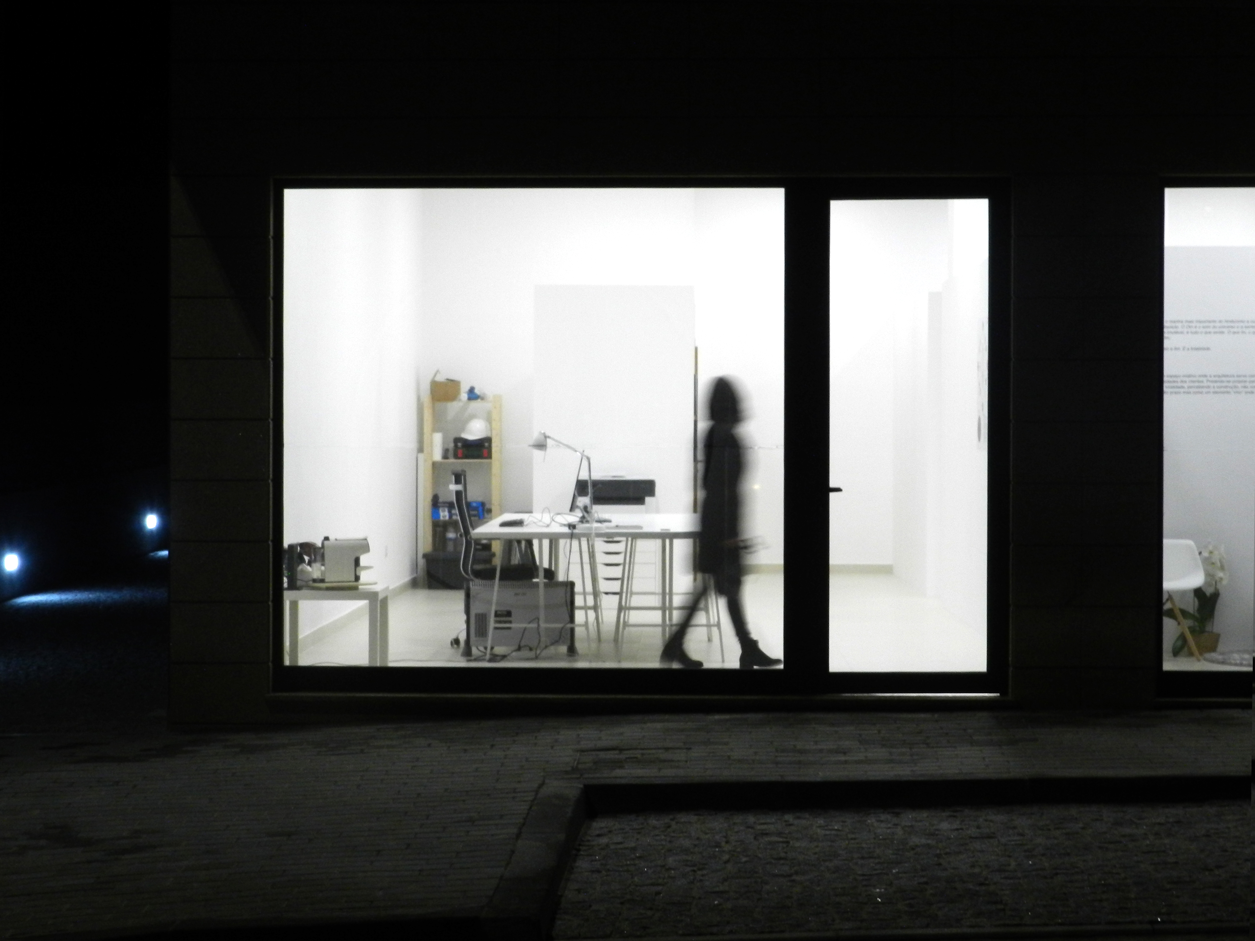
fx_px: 2465
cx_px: 628
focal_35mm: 68
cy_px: 470
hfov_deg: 28.6
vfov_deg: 21.6
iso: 400
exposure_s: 1/5
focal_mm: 12.1
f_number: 4.7
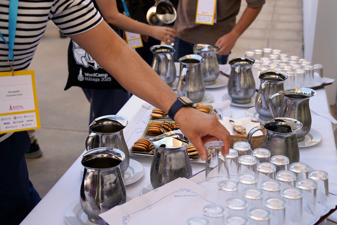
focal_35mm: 50
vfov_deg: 27.0
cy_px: 129
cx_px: 195
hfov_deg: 39.5
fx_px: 468
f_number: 3.2
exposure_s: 1/250
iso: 100
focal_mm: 42
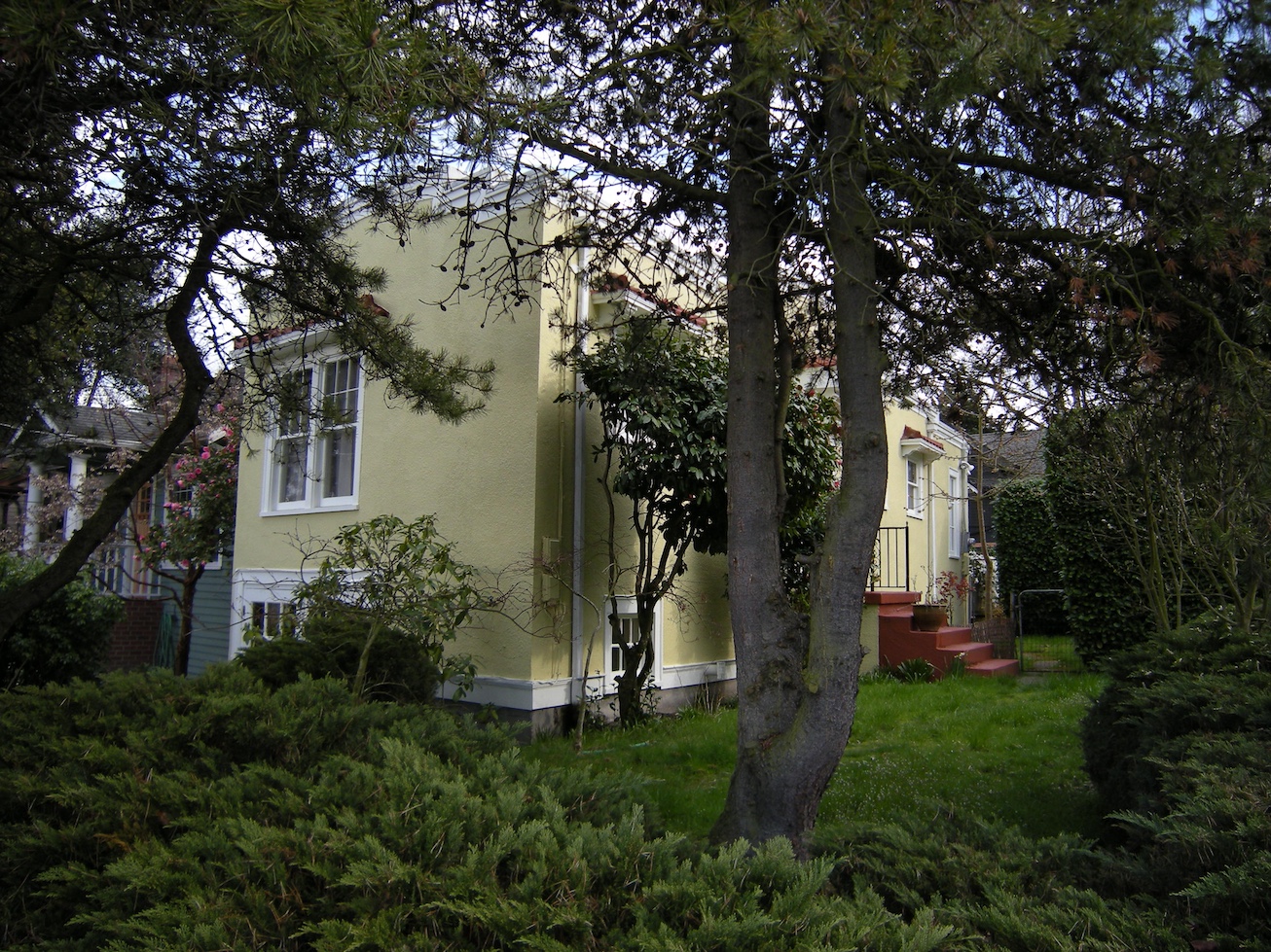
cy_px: 476
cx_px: 636
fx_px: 1028
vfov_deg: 49.7
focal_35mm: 28
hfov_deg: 63.5
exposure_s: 1/290
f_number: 2.8
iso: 64
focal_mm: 4.7
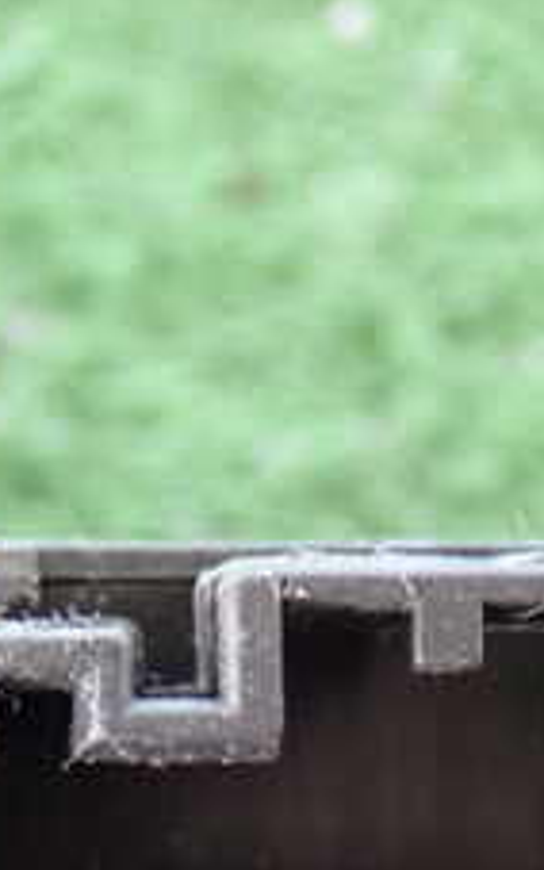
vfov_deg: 11.1
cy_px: 851
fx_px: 4457
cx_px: 299
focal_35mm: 188
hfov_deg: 7.0
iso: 1250
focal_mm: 11.88
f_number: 3.8
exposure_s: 1/15
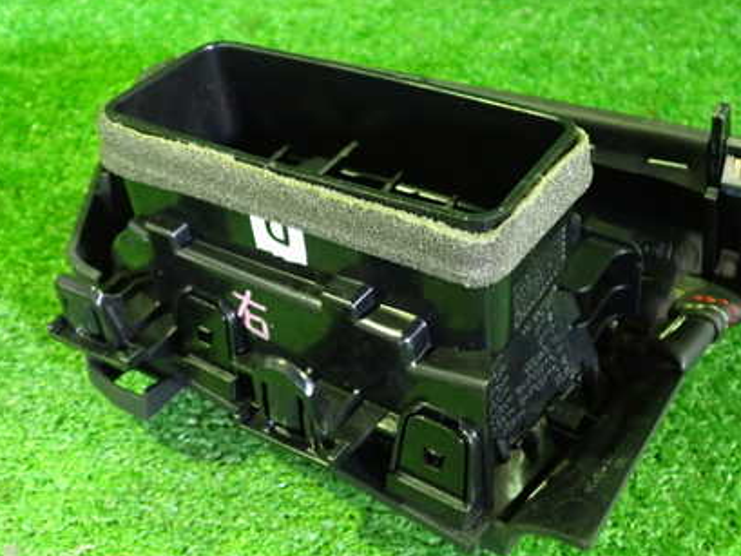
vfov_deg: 32.9
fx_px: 942
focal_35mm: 44
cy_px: 286
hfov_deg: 42.9
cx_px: 417
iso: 800
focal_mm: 5.4
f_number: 2.3
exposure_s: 1/15
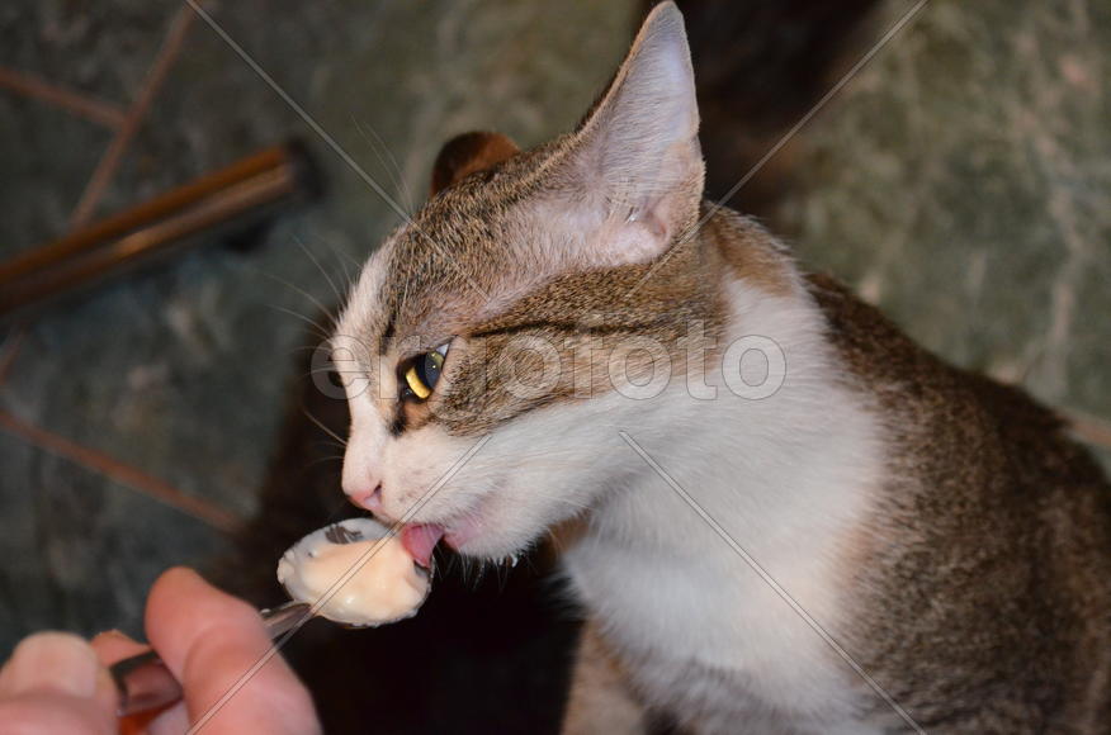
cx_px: 556
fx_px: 2540
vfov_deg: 16.5
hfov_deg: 24.7
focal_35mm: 82
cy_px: 368
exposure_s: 1/60
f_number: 5.6
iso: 3200
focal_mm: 55
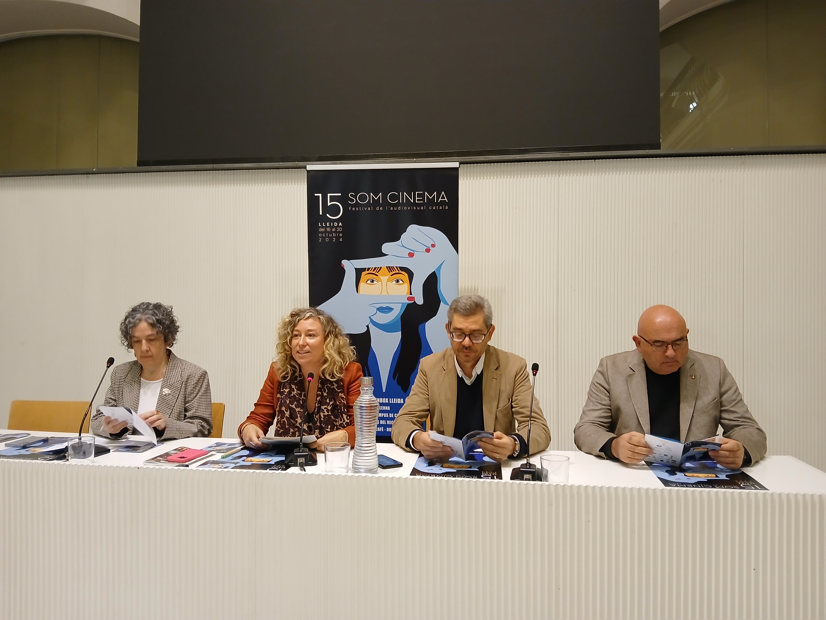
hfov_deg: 67.3
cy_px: 310
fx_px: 620
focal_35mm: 26
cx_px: 413
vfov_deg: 53.1
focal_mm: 3.98
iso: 200
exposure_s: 1/50
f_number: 1.8
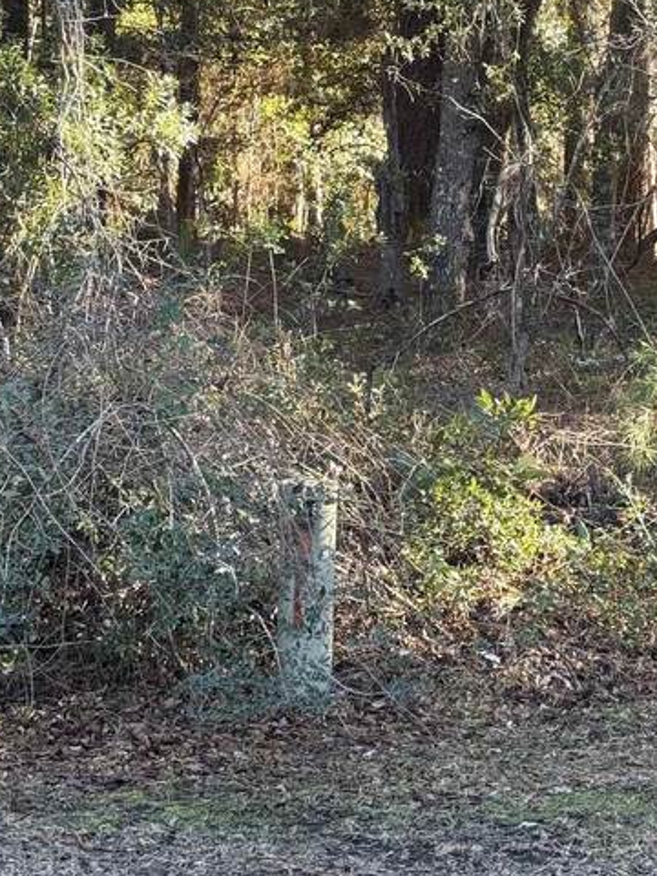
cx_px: 398
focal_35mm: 96
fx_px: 2429
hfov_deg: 15.4
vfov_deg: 20.0
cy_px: 64
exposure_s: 1/121
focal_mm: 6.76
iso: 64
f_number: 1.78
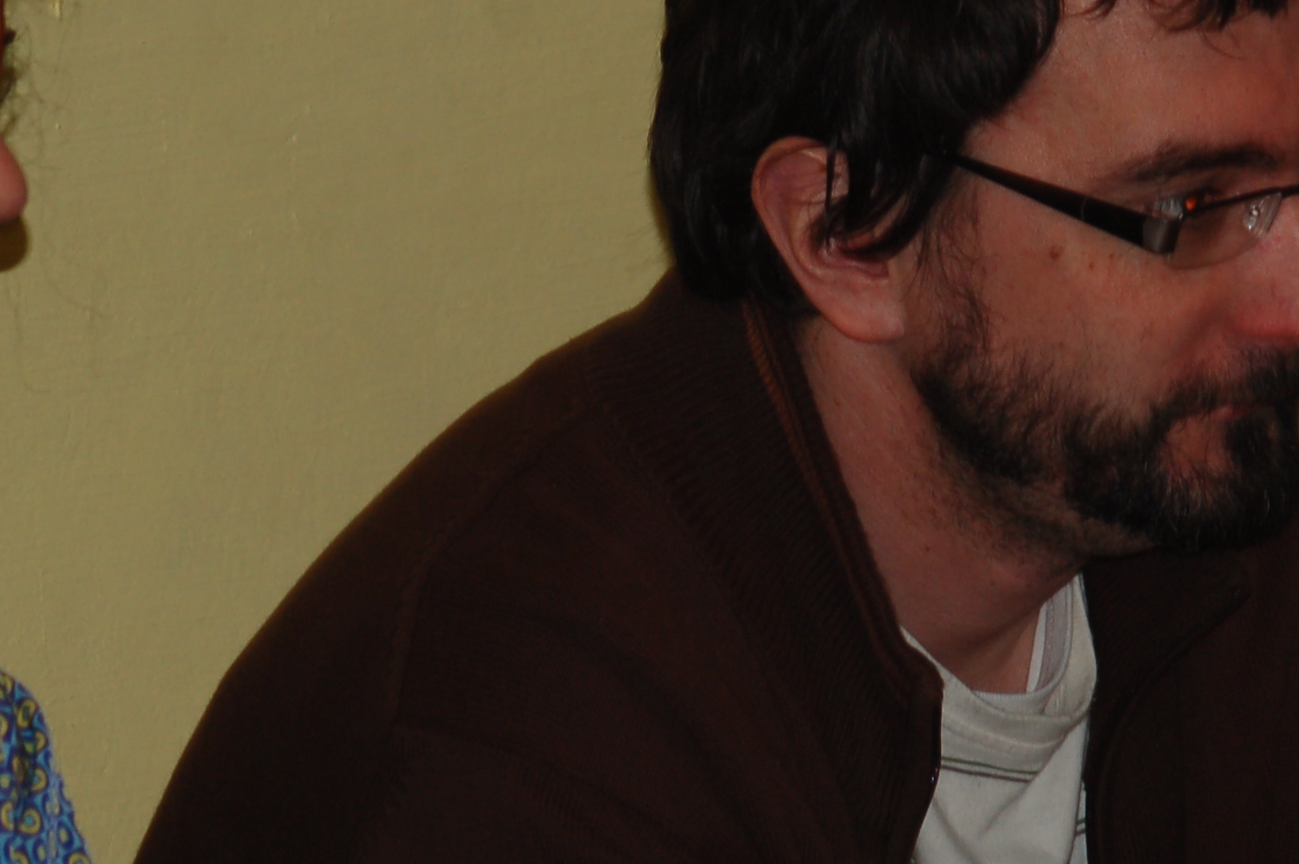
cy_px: 178
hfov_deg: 6.3
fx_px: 11825
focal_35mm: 328
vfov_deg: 4.2
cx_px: 628
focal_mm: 100
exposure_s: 1/125
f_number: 5.6
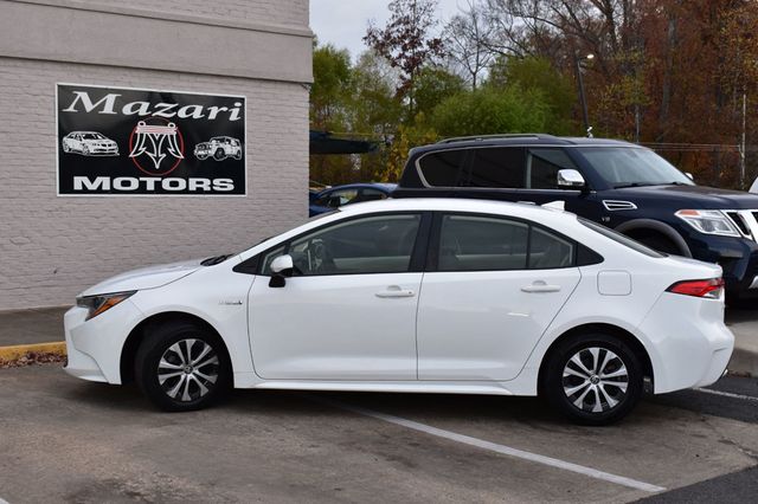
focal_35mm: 51
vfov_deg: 26.5
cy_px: 252
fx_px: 1073
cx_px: 379
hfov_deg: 38.9
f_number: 9
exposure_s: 1/100
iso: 400
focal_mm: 34
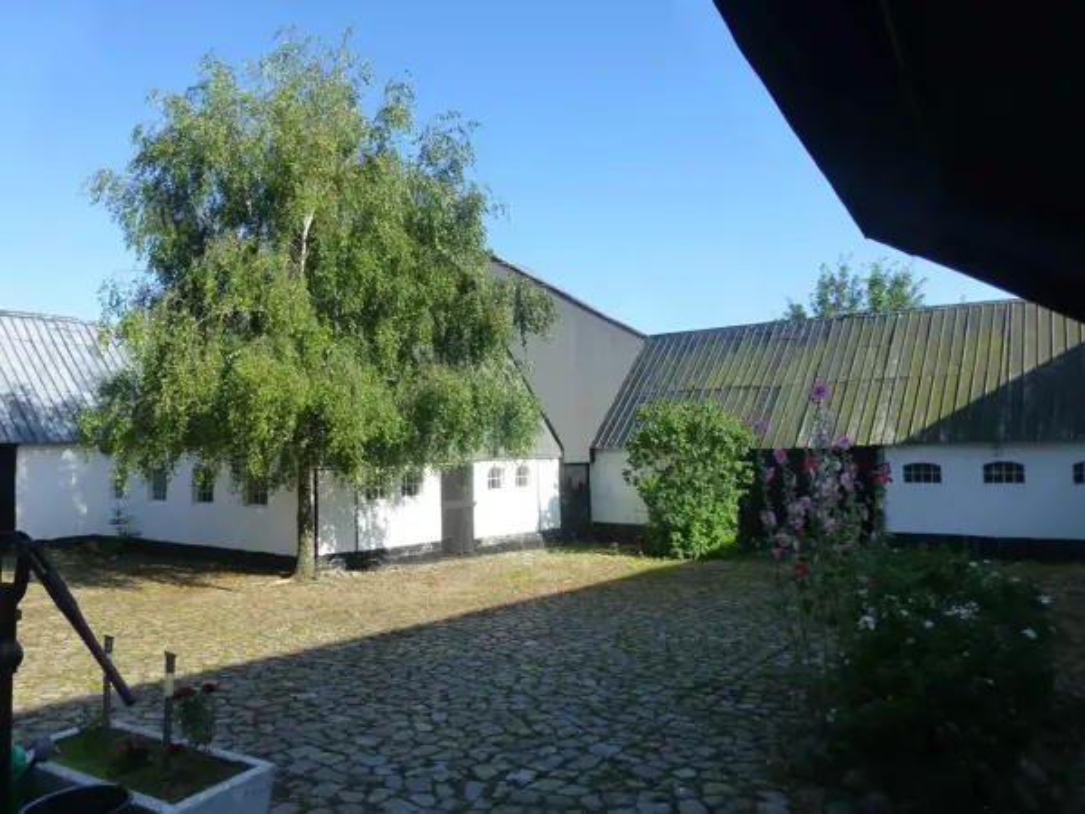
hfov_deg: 71.6
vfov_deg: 56.8
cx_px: 542
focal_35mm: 24
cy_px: 407
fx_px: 752
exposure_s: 1/400
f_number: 4
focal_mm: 4.3
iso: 160
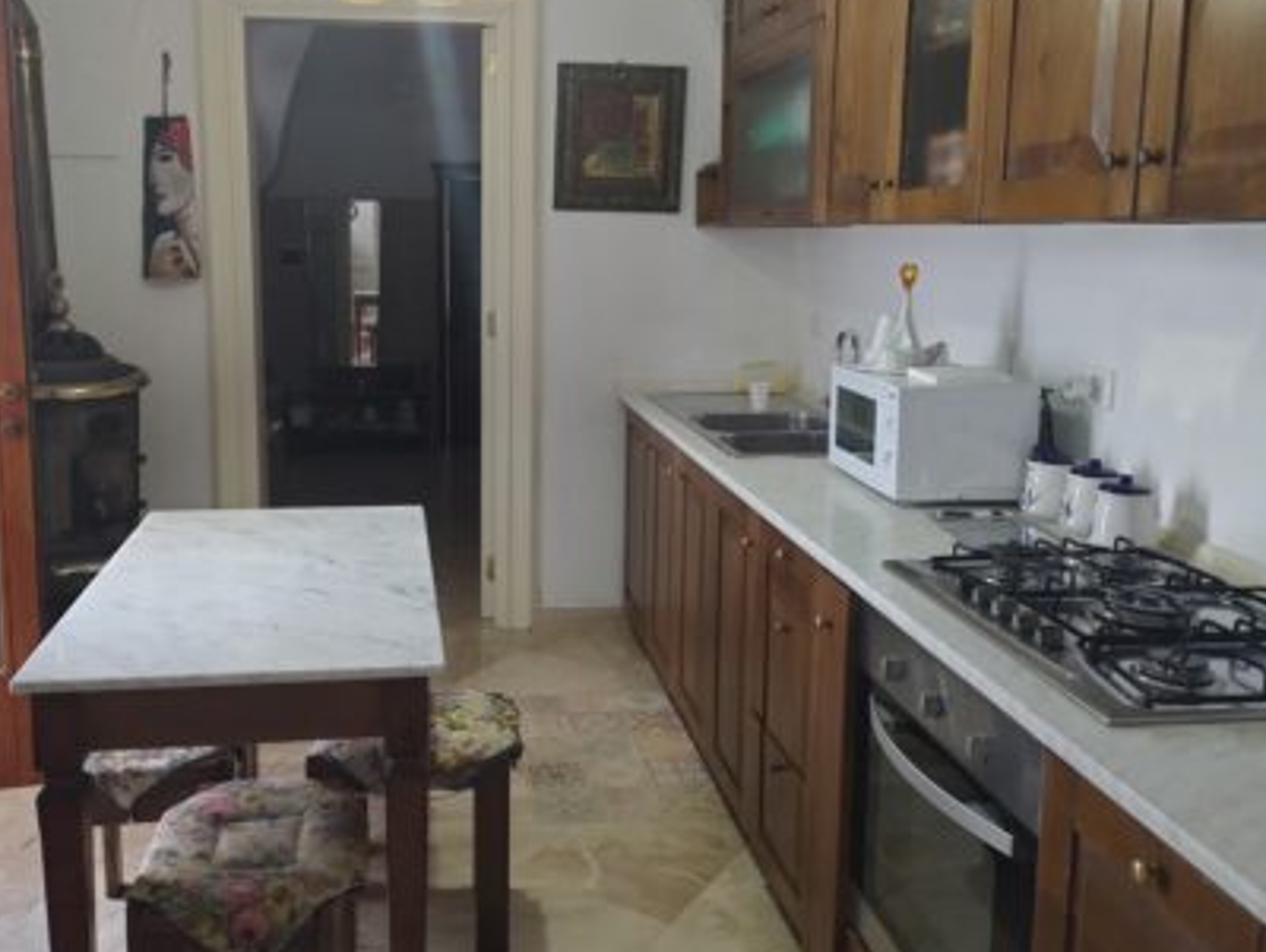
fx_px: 1172
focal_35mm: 32
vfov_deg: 44.1
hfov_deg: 56.5
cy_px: 410
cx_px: 532
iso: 2072
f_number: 1.7
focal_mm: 4.71
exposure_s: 1/33.3
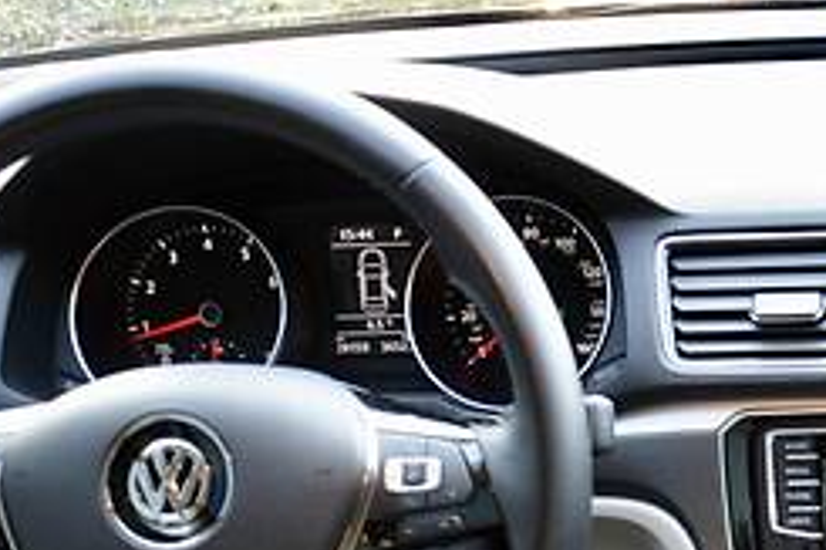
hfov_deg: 21.3
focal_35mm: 88
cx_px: 1032
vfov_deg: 14.3
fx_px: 2018
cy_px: 874
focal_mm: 18
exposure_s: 1/60
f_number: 4
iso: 560
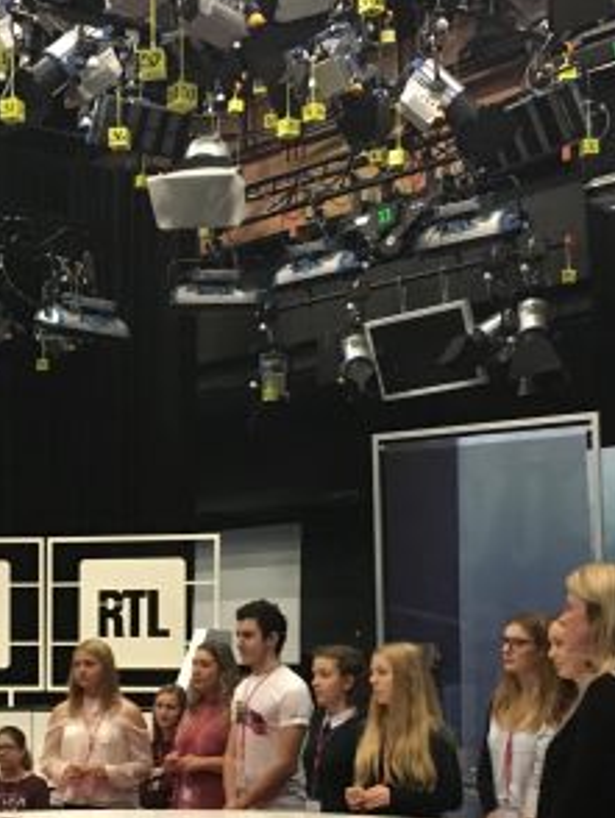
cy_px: 526
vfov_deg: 27.3
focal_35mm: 71
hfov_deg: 20.4
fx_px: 1679
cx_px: 89
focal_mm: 4.15
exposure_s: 1/17
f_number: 2.2
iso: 250
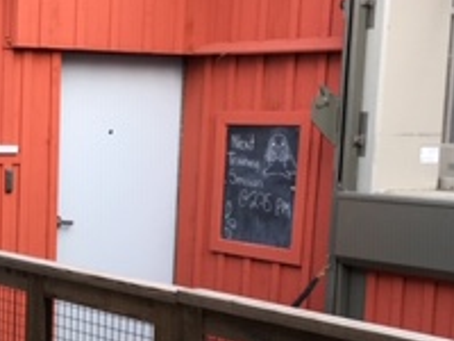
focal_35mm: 93
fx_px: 1220
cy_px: 277
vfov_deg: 15.8
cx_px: -89
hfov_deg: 19.8
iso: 40
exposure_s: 1/120
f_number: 2.2
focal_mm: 4.15
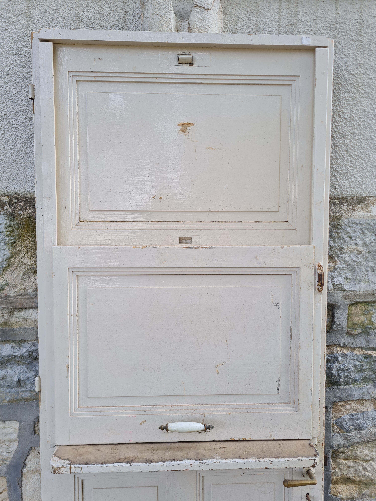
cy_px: 250
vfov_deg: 67.3
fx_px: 377
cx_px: 188
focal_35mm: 26
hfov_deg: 53.1
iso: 50
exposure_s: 1/156
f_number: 1.8
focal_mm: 5.4
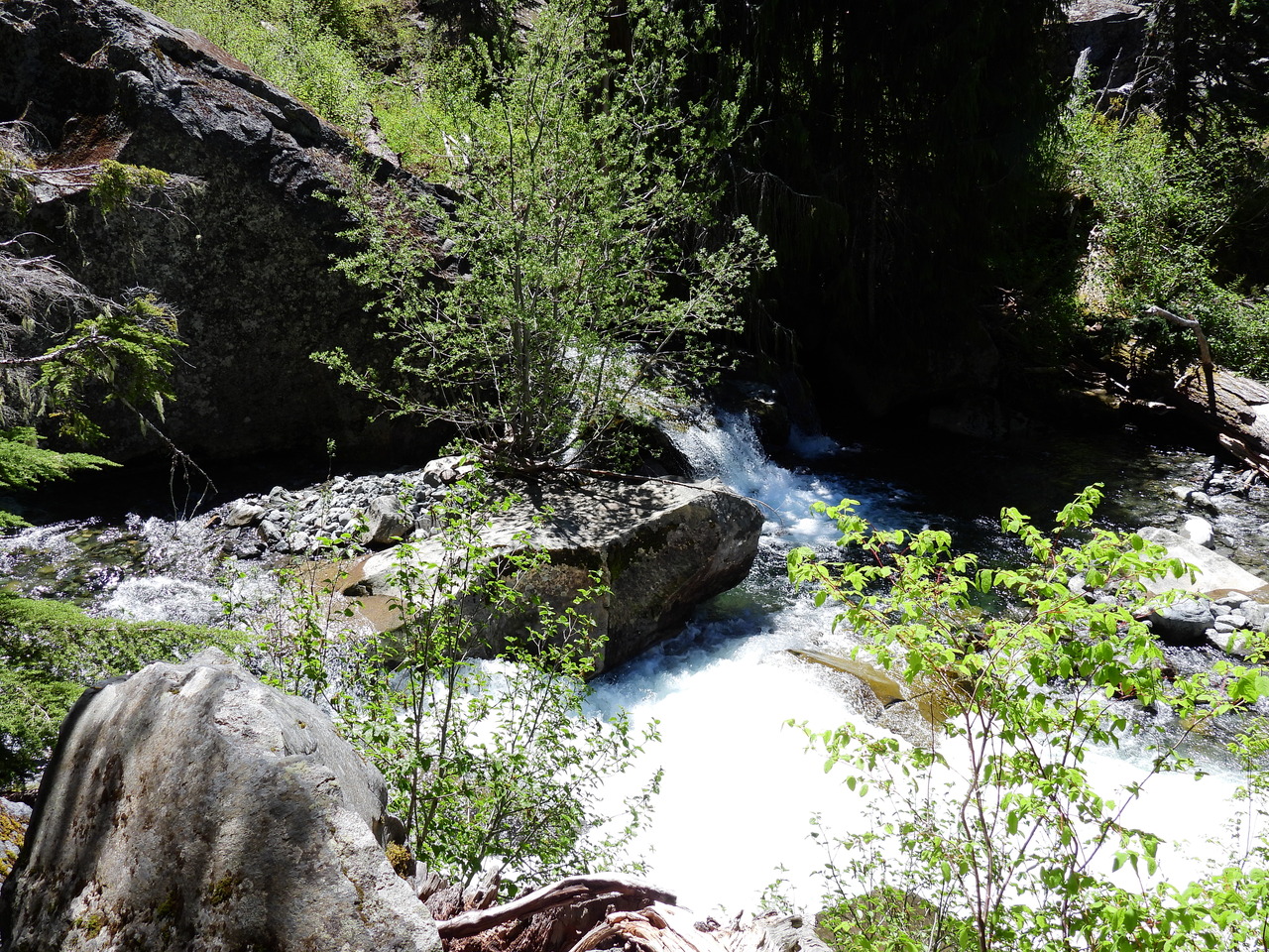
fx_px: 1283
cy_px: 476
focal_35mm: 35
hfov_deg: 52.6
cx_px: 634
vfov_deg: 40.7
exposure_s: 1/800
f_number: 3.2
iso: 100
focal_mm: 6.2
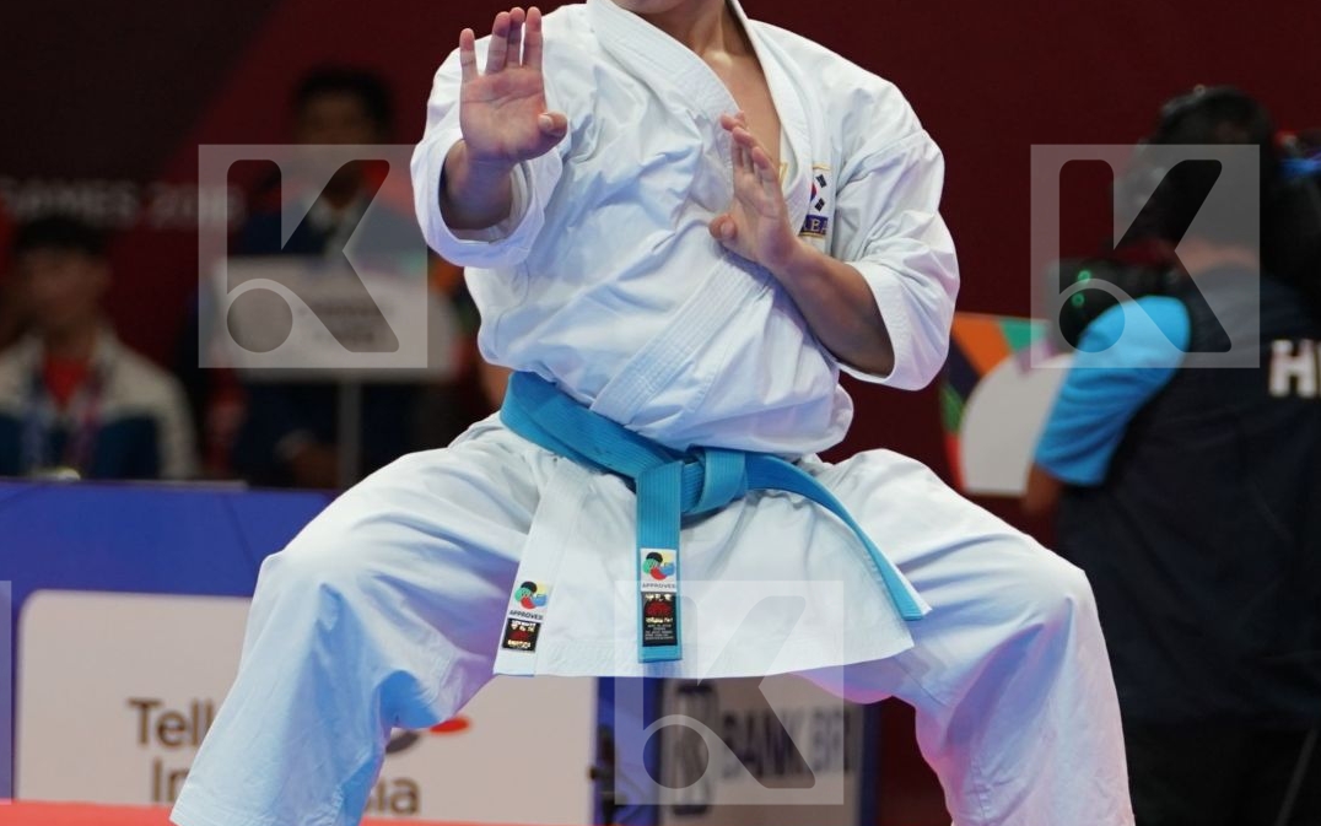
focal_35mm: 508
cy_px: 257
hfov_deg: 4.1
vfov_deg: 2.6
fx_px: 18293
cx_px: 729
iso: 1250
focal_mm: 199
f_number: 4
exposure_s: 1/500
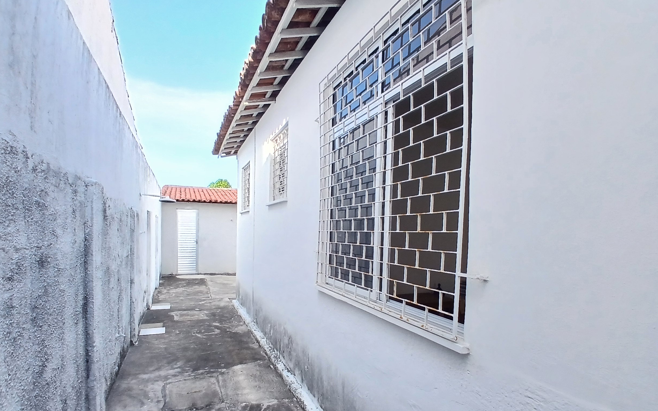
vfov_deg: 61.9
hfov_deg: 88.0
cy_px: 238
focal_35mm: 19
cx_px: 319
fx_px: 341
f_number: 2.2
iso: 50
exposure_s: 1/138
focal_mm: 1.4
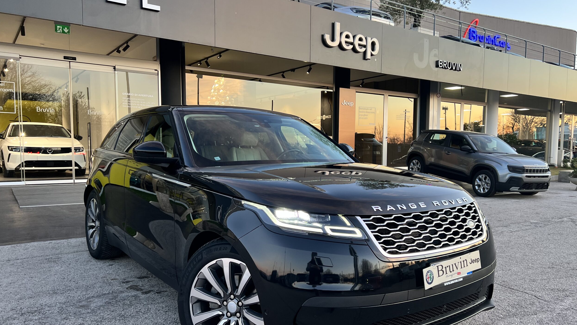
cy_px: 185
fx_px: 444
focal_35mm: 29
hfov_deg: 66.1
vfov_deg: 40.1
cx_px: 292
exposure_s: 1/99
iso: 80
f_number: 1.5
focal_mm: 5.7
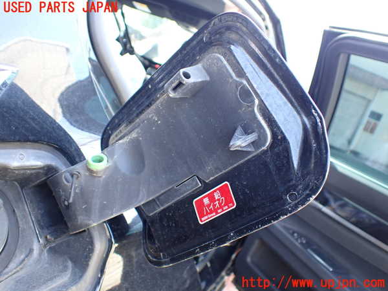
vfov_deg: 46.8
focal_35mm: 30
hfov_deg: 60.0
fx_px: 336
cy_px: 146
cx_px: 194
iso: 400
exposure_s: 1/125
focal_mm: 5.4
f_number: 2.3
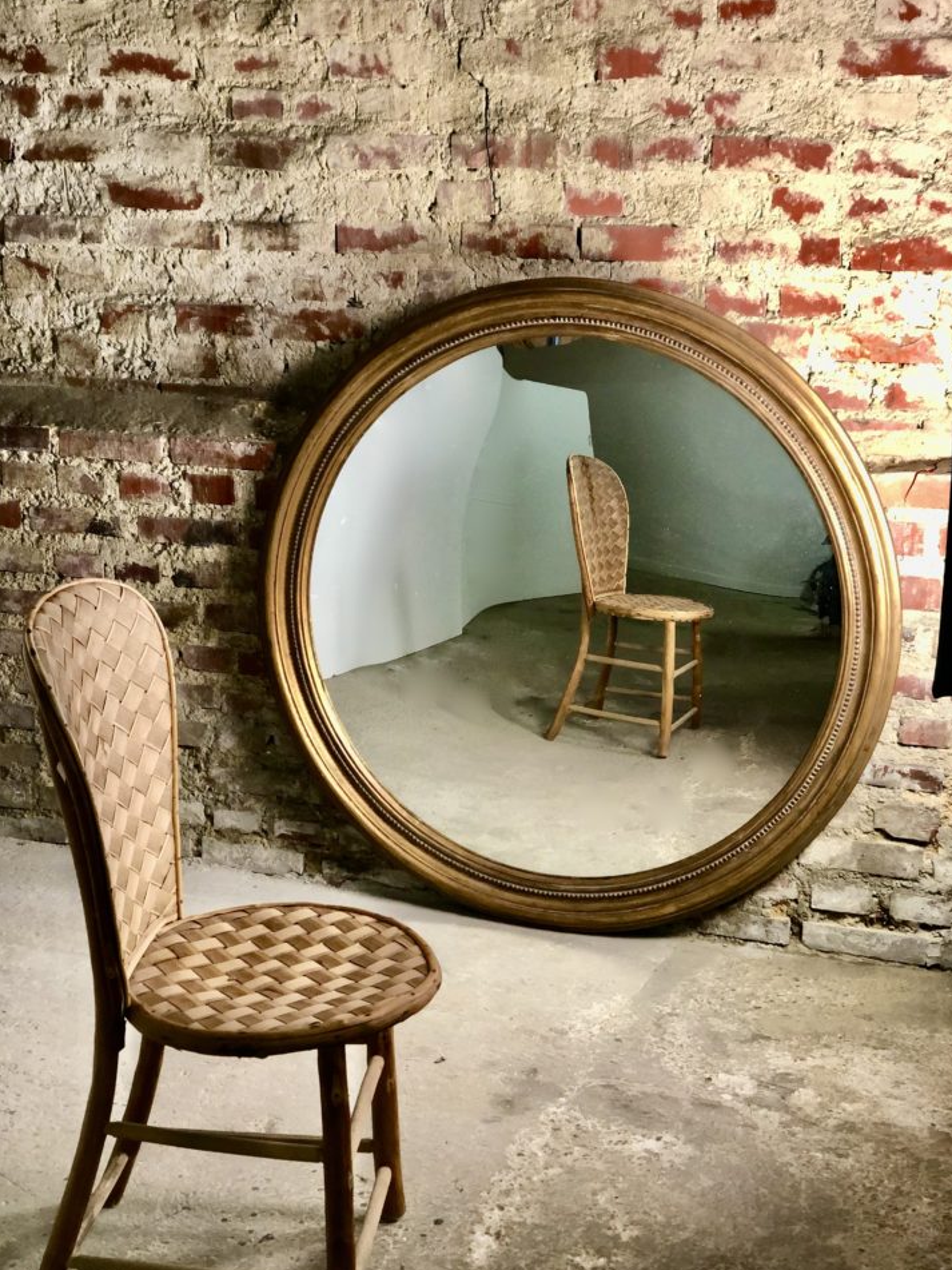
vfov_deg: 34.3
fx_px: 2054
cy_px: 680
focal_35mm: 56
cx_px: 447
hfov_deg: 26.1
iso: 125
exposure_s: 1/33
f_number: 2.4
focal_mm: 6
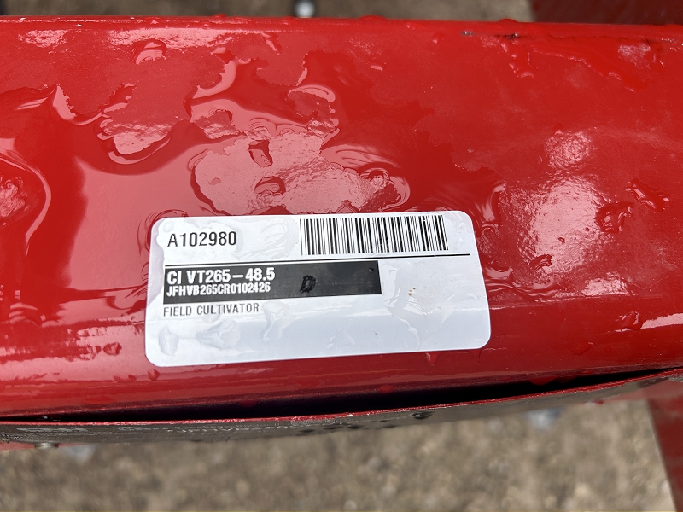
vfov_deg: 53.1
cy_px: 256
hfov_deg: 67.3
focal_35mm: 26
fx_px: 513
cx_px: 342
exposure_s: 1/1326
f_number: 1.5
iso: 50
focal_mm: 5.7
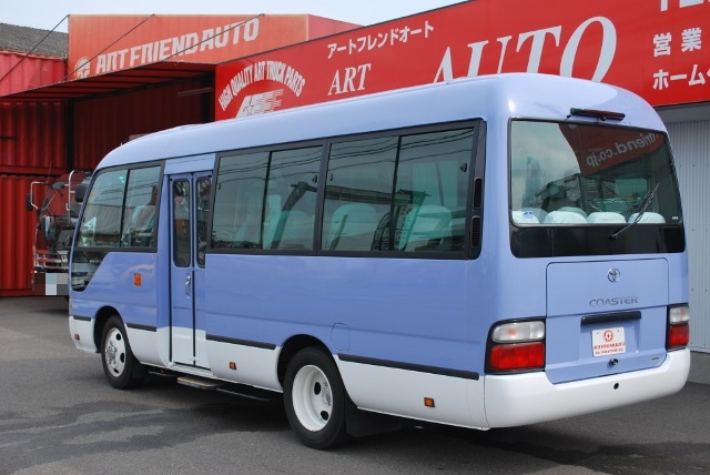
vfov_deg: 28.1
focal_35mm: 48
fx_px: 948
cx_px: 355
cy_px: 238
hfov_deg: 41.1
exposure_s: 1/250
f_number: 5.6
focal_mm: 32
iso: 100
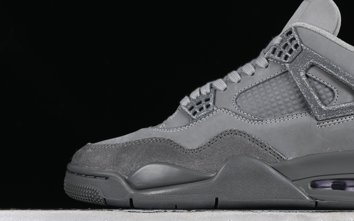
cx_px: 258
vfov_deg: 10.9
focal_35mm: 120
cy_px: 94
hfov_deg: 17.3
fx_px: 1158
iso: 160
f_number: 7.1
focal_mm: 50
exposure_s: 1/60
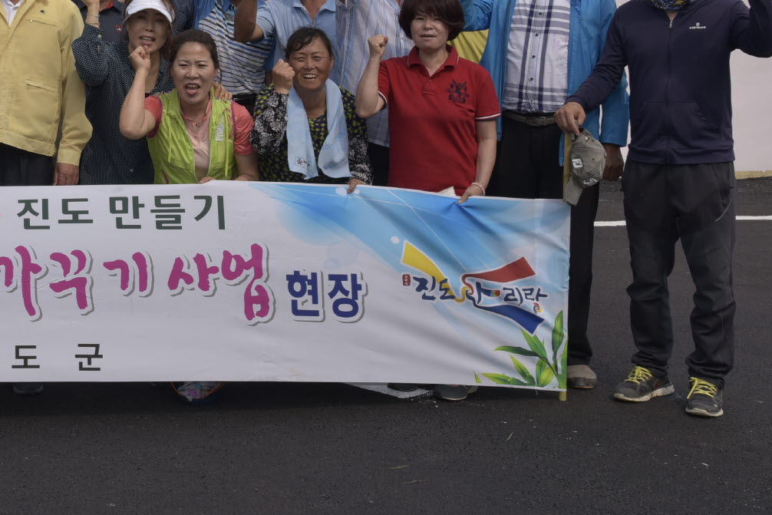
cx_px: 40
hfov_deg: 27.5
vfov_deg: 18.9
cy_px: -12
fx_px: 1501
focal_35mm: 70
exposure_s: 1/250
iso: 100
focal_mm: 32
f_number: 11
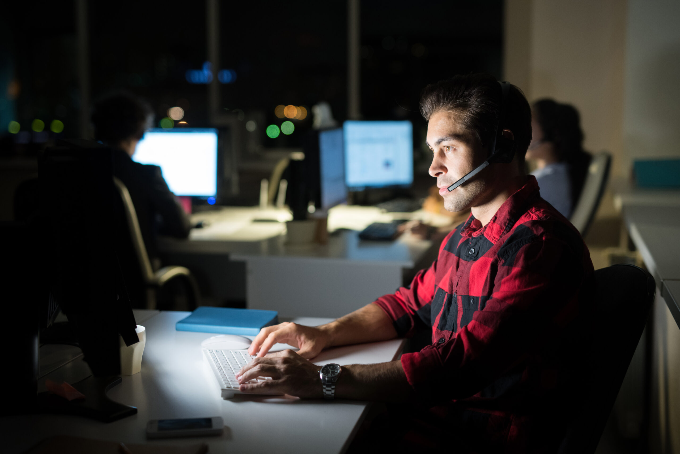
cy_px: 227
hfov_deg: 39.6
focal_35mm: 50
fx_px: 944
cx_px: 340
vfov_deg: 27.0
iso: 800
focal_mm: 50
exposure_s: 1/125
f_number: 2
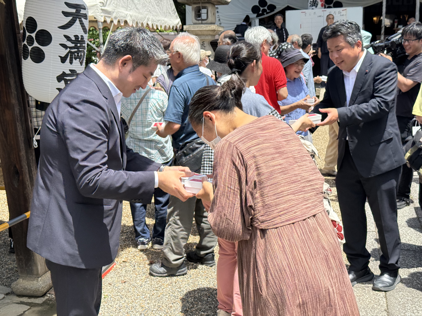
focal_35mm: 48
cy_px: 158
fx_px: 585
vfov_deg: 30.3
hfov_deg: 39.7
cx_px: 211
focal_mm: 6.76
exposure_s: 1/2976
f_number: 1.78
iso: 100
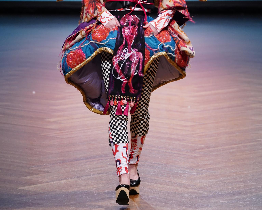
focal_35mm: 268
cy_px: 52
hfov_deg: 7.2
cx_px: 131
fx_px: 2078
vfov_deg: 5.8
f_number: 5.6
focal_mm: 190
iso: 3200
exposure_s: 1/320
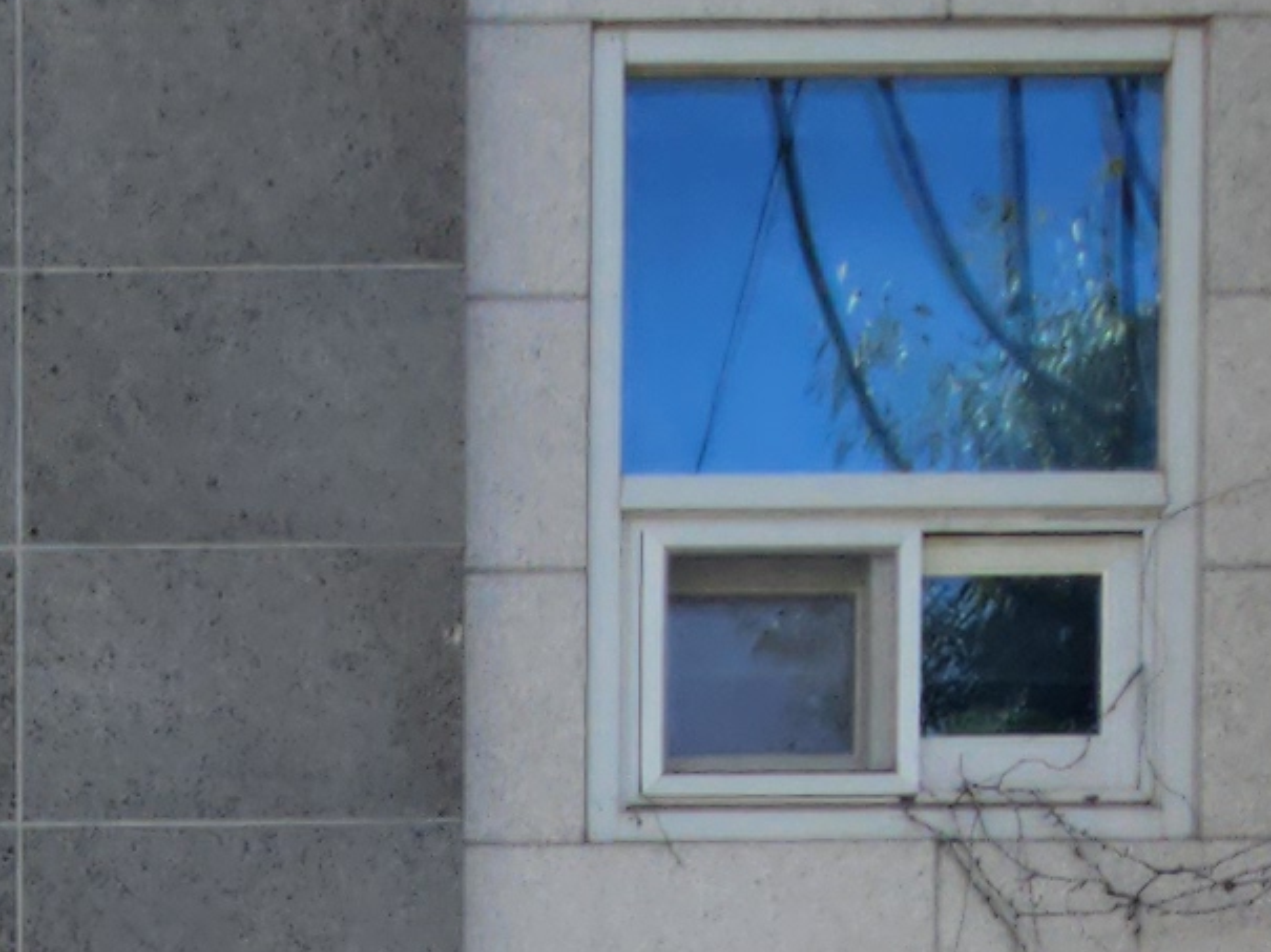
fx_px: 3156
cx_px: -361
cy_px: 2883
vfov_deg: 10.9
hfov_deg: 20.8
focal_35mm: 86
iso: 50
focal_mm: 2.2
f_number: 2.2
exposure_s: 1/732
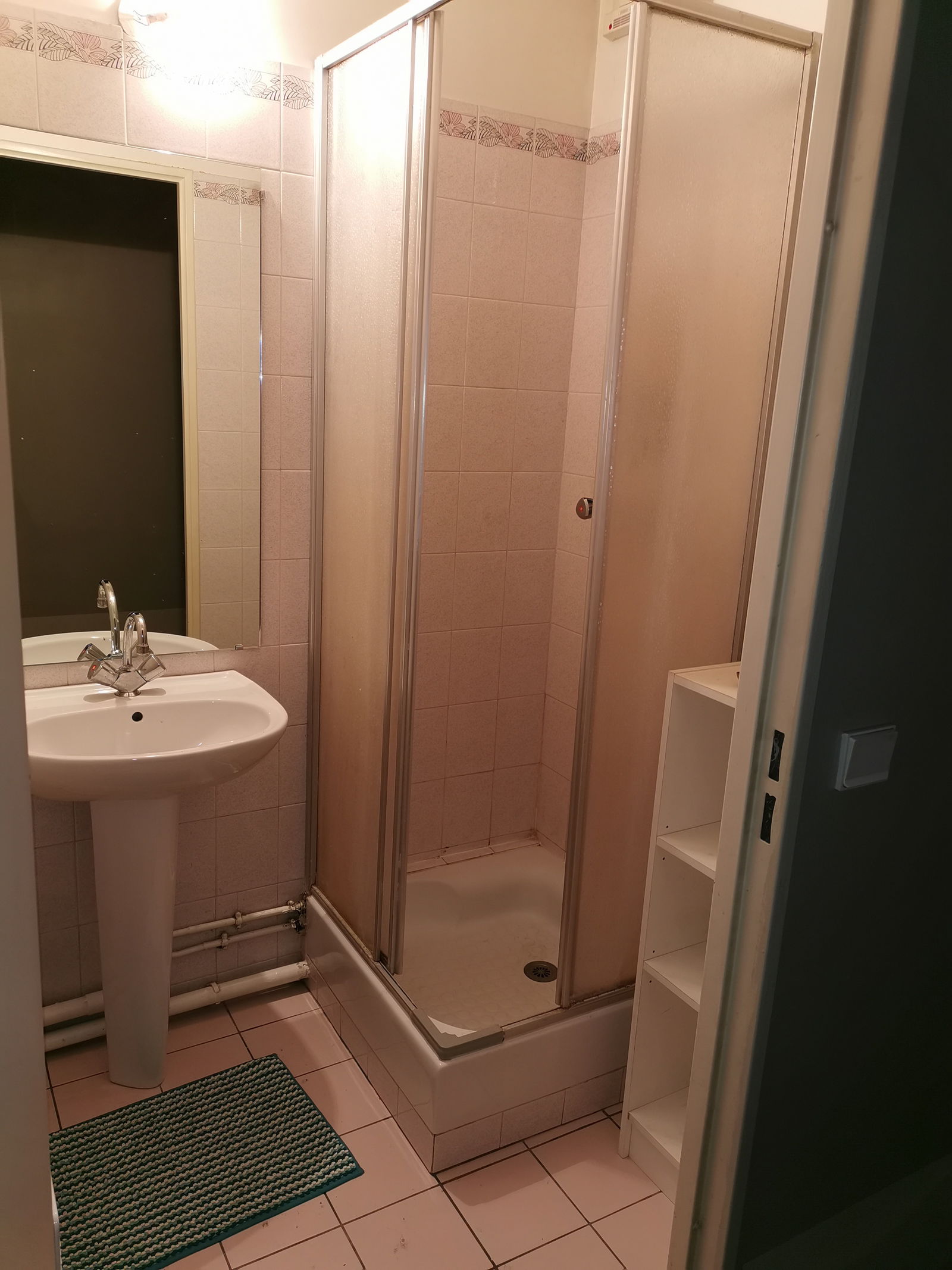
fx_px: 990
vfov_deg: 65.3
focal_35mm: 27
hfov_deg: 51.4
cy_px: 635
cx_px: 476
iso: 125
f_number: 1.8
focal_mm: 5.58
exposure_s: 1/100
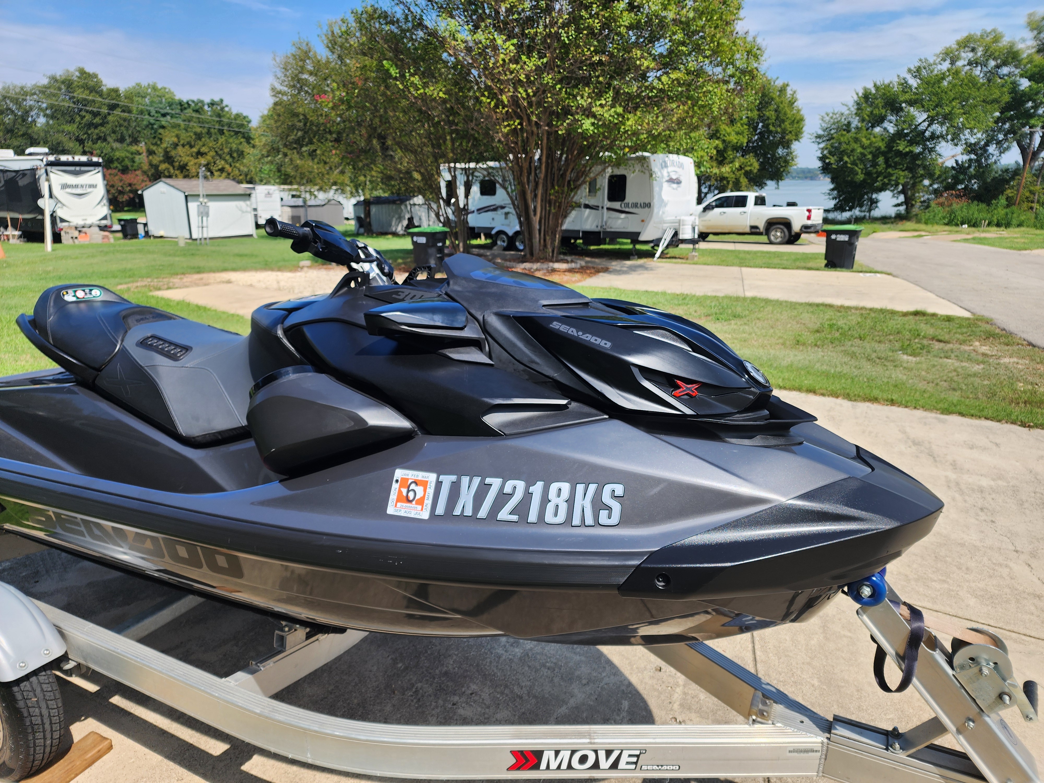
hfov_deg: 73.9
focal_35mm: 23
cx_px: 522
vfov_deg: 58.9
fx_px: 694
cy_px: 392
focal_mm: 6.4
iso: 12
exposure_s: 1/709
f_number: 1.8
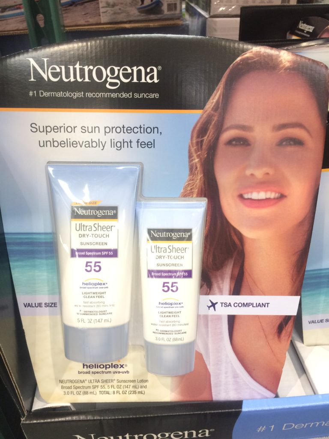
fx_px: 367
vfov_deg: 61.7
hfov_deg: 48.2
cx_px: 164
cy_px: 220
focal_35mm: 29
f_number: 2.2
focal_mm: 4.15
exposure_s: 1/30
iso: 80
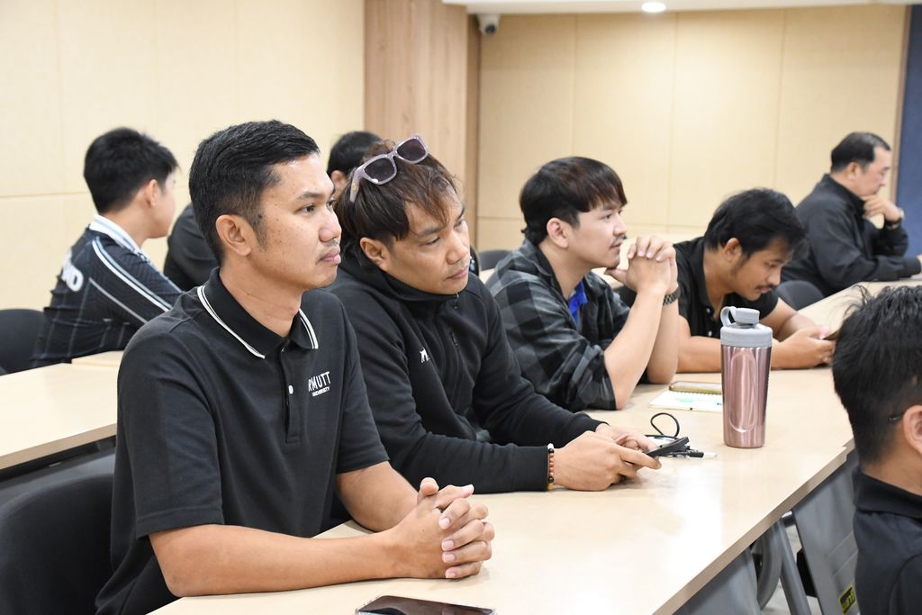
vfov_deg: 22.6
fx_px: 1537
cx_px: 461
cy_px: 308
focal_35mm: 60
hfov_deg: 33.4
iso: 3200
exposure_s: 1/100
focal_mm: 40
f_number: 5
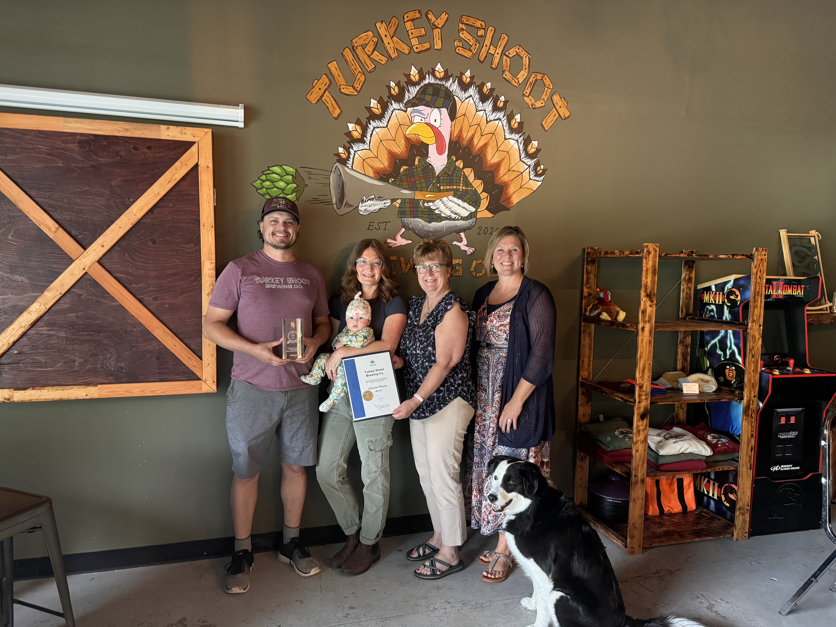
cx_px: 418
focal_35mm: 24
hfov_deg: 71.6
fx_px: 580
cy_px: 314
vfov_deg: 56.8
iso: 500
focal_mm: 6.76
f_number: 1.78
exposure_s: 1/60
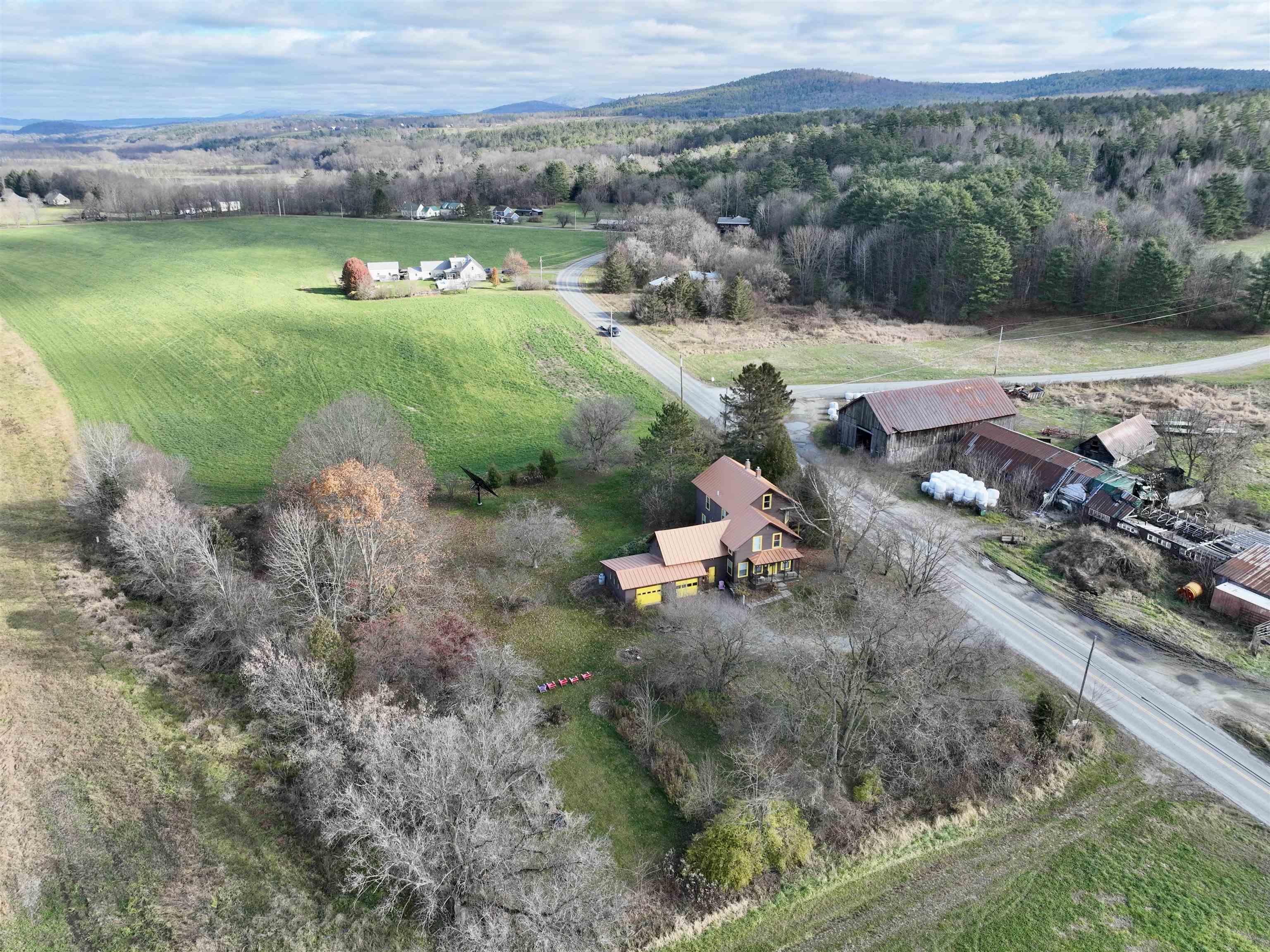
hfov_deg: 71.6
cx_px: 635
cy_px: 476
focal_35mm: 24
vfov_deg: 56.8
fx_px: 880
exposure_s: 1/1250
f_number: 2.8
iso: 260
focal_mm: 12.29
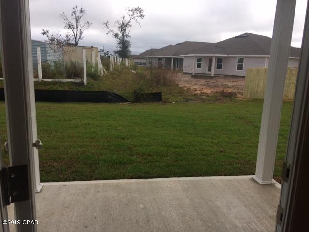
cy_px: 116
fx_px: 259
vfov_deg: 48.2
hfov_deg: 61.7
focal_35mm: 29
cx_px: 154
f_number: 2.2
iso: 32
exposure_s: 1/954
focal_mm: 4.15
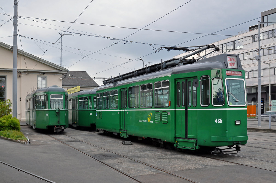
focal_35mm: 36
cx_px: 138
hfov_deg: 53.2
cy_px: 92
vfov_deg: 36.8
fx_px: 276
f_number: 11
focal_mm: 24
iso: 200
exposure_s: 1/15
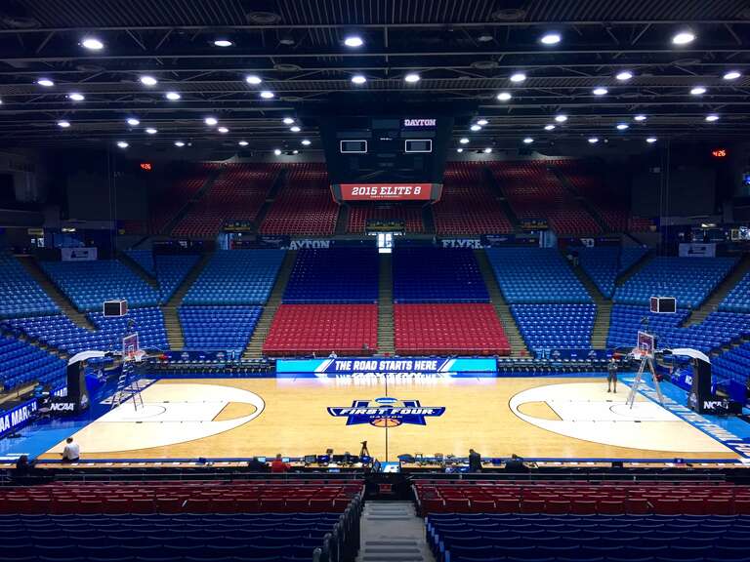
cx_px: 375
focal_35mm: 29
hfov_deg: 61.7
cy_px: 281
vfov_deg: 48.2
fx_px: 628
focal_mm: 4.15
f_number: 2.2
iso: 64
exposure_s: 1/30
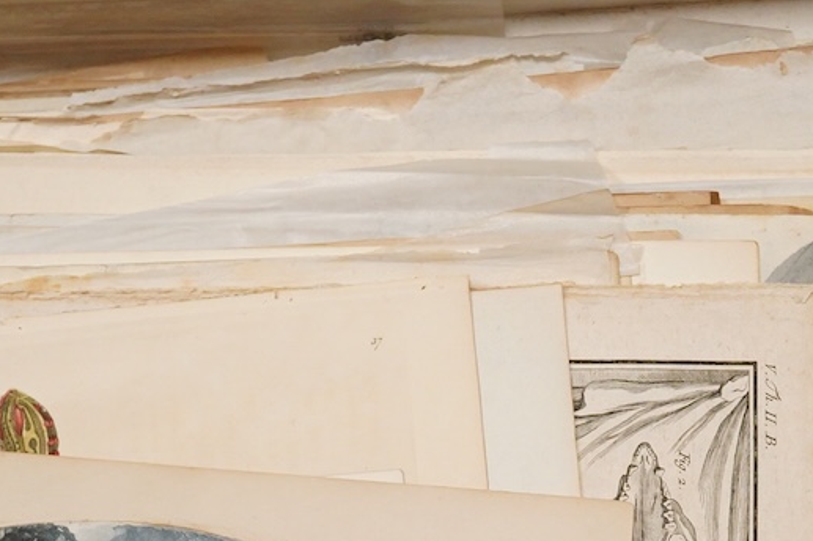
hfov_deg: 20.8
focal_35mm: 98
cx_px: 416
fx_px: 2212
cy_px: 563
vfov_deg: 13.7
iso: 2500
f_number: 3.5
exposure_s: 1/320
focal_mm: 30
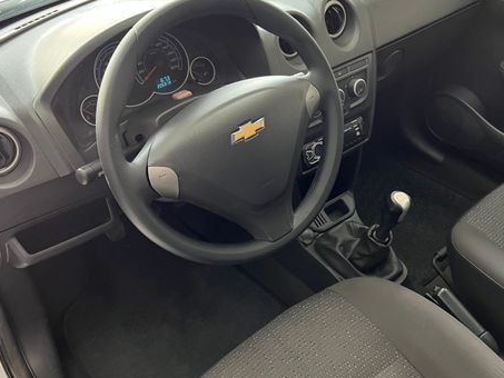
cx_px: 249
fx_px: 393
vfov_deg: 51.4
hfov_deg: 65.3
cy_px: 189
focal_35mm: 27
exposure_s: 1/60
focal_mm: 5.7
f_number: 1.5
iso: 160
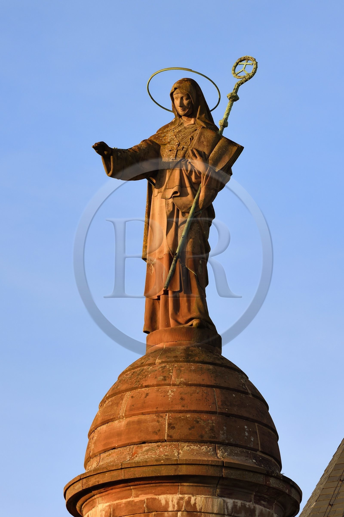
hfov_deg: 6.9
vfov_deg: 10.3
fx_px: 2867
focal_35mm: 200
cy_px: 258
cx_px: 172
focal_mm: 200
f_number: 5
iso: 200
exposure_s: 1/640
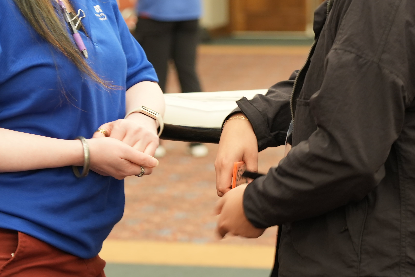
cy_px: 40
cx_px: 166
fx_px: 2006
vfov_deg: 7.9
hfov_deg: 11.8
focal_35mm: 174
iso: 800
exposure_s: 1/30
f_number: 4
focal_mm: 80
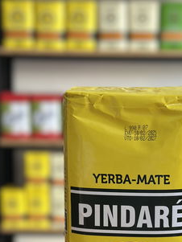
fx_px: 595
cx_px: 129
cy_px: 163
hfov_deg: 17.3
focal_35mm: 85
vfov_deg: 22.9
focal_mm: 6.86
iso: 100
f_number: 1.78
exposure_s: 1/172
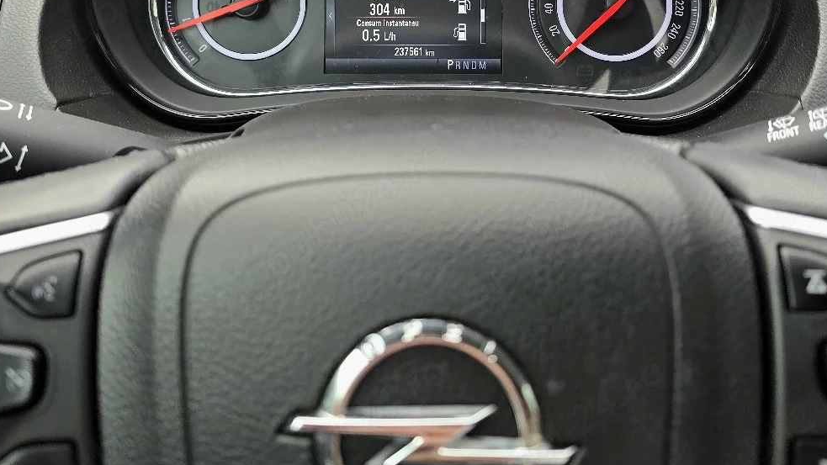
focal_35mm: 34
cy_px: 25
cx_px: 411
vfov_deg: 32.5
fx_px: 746
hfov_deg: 58.0
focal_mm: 6.3
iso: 50
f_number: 1.7
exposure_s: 1/182
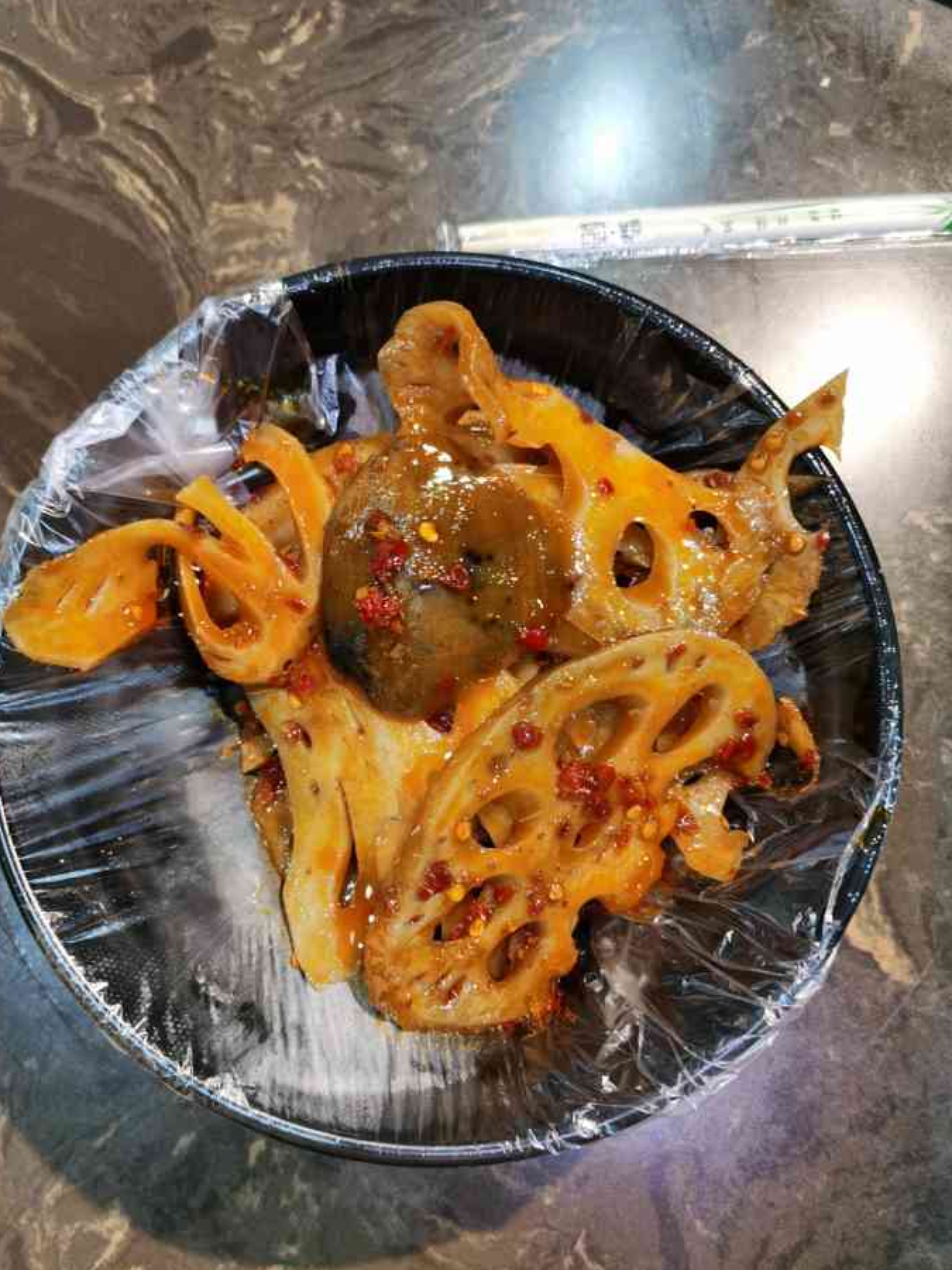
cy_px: 647
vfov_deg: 63.4
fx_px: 1027
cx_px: 478
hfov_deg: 49.7
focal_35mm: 28
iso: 320
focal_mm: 5.58
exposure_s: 1/33.3
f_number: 1.8
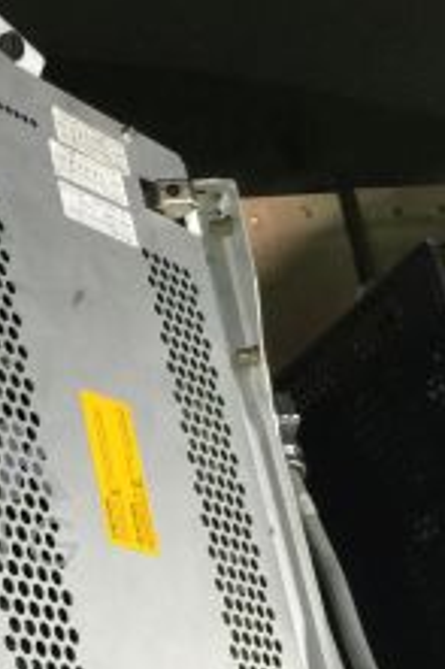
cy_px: 496
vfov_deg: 24.5
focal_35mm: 82
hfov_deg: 15.3
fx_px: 1523
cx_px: -224
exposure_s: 1/15
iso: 125
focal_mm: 4.15
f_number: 2.2
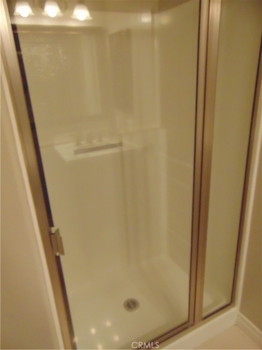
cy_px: 175
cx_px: 131
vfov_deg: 69.4
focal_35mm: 25
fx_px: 252
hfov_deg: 54.9
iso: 640
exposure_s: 1/80
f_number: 3
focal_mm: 4.5
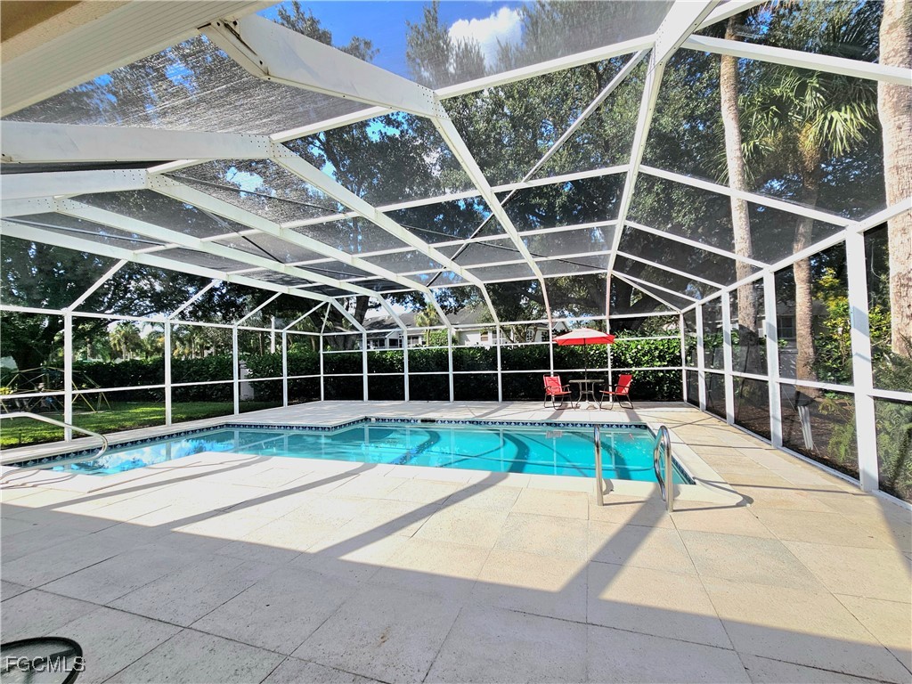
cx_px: 456
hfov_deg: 106.2
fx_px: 343
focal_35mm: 13
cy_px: 342
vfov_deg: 89.9
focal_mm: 2.2
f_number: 2.2
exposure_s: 1/1667
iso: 50
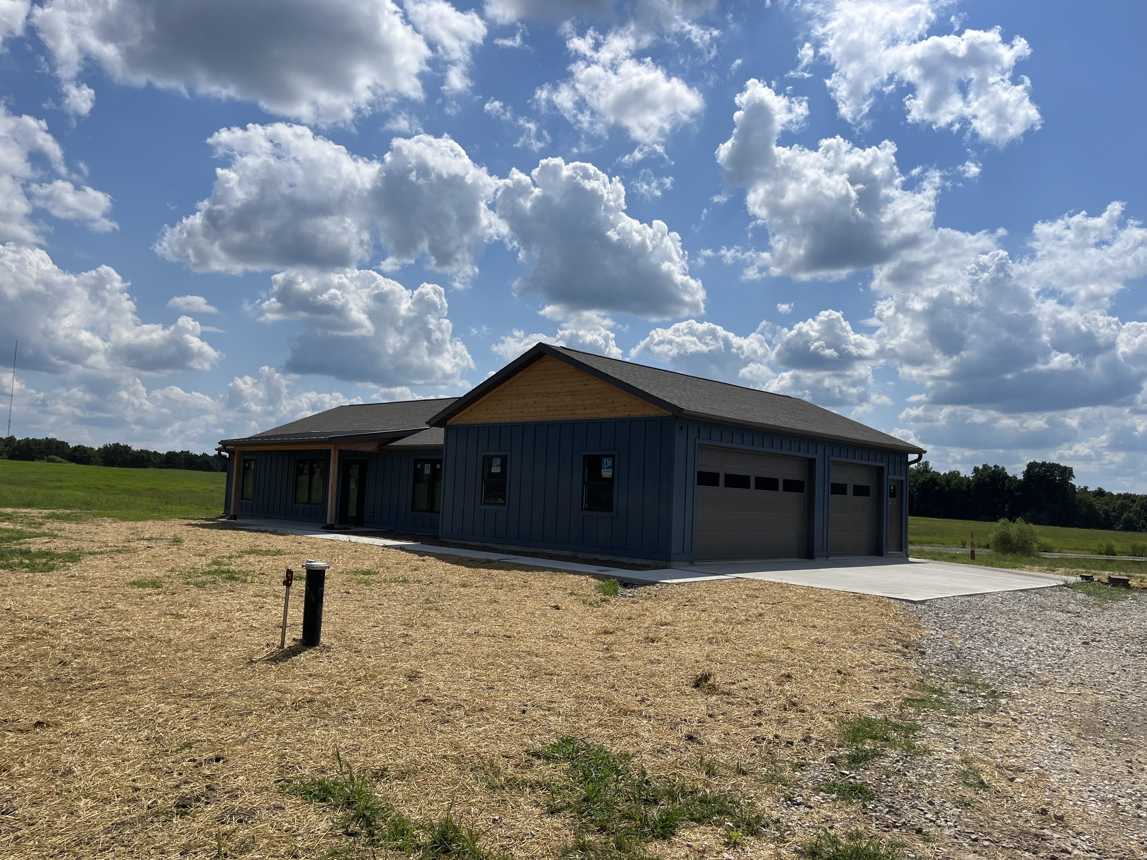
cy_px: 430
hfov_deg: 67.3
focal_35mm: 26
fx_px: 862
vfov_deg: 53.1
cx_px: 574
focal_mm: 5.1
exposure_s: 1/9901
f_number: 1.6
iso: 50
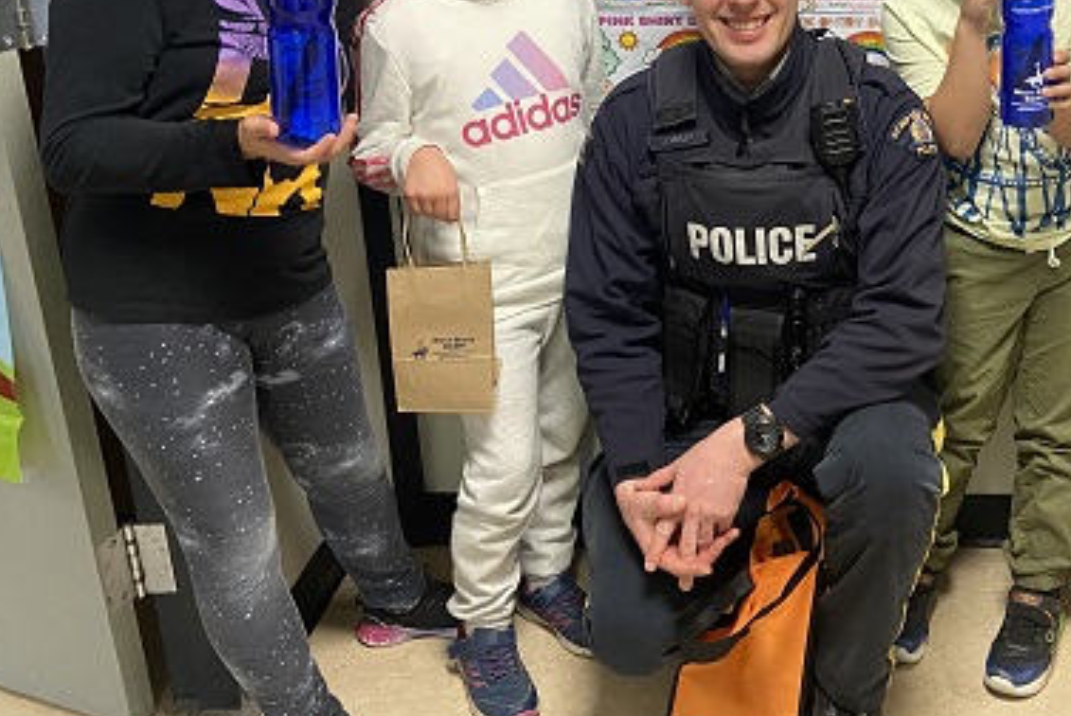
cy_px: 168
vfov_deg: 30.6
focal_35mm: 43
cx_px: 832
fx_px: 1280
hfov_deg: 43.6
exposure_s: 1/60
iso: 200
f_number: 1.8
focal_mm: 4.25
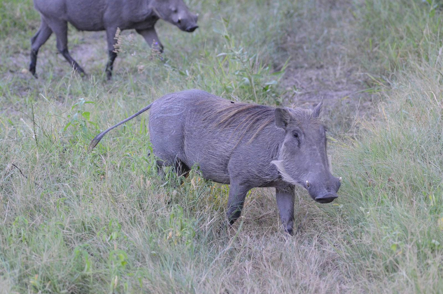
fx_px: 2763
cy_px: 147
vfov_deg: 6.1
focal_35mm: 225
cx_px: 222
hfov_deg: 9.2
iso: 2500
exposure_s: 1/640
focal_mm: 150
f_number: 5
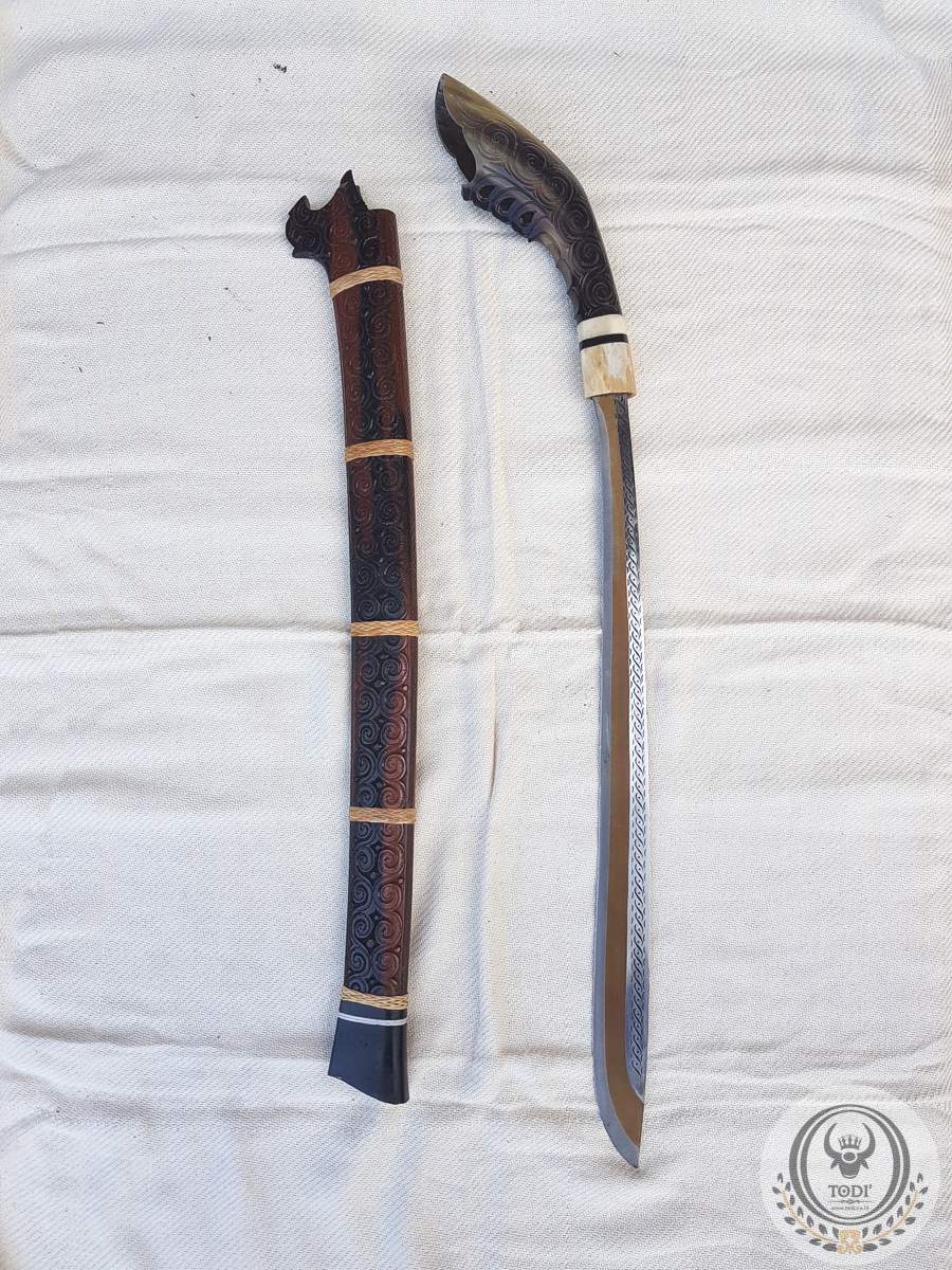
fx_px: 953
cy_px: 635
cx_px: 476
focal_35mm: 26
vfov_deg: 67.3
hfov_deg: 53.1
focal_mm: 4.3
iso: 40
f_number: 1.7
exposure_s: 1/336
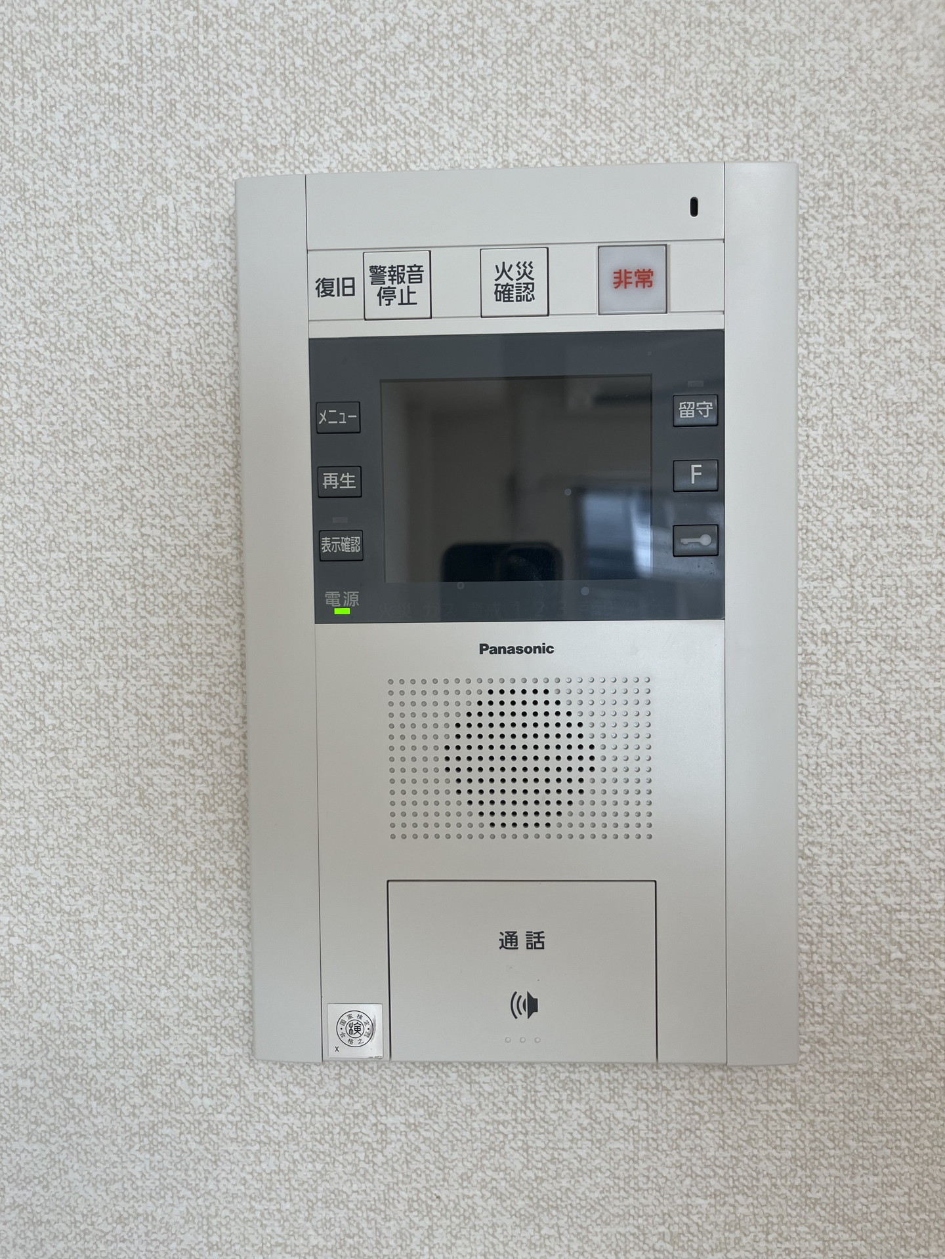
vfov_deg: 67.3
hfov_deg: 53.1
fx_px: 946
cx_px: 472
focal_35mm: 26
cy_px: 630
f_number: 1.6
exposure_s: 1/100
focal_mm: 5.1
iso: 50
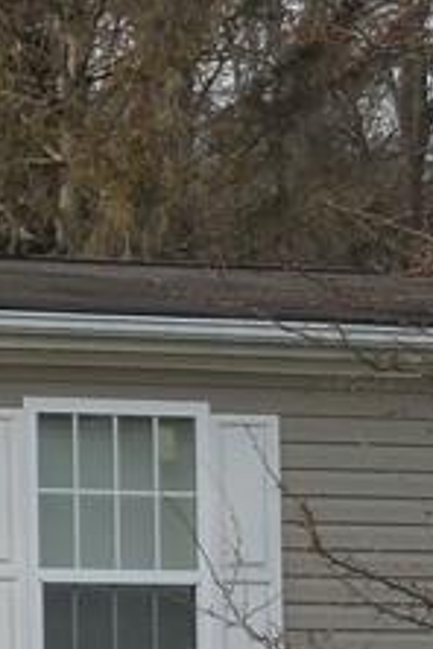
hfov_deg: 4.6
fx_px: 5286
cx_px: -679
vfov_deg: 7.0
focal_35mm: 293
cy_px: 558
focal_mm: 11
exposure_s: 1/320
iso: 125
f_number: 4.5
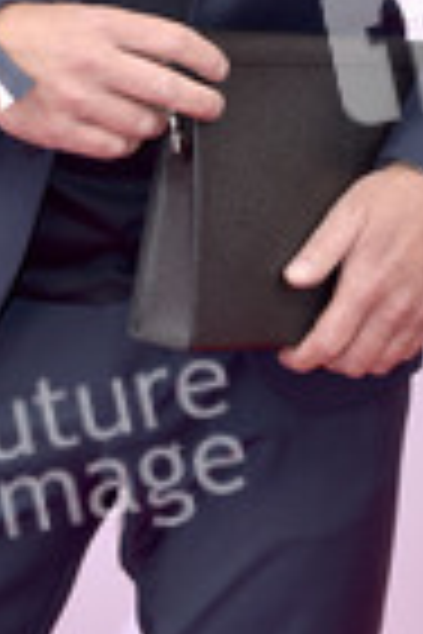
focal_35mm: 147
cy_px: -207
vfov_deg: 13.4
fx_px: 2591
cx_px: 144
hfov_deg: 9.3
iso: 400
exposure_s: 1/250
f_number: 6.3
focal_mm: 52
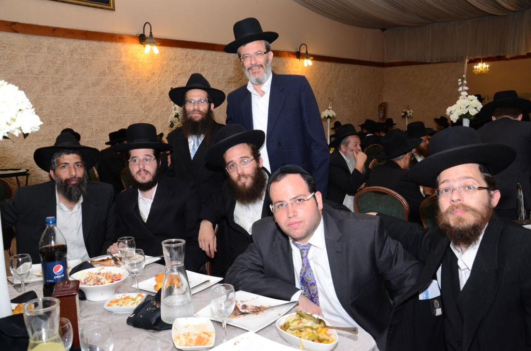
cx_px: 266
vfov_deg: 41.5
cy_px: 176
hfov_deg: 59.6
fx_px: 464
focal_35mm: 32
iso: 800
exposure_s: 1/160
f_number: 5.6
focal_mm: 21
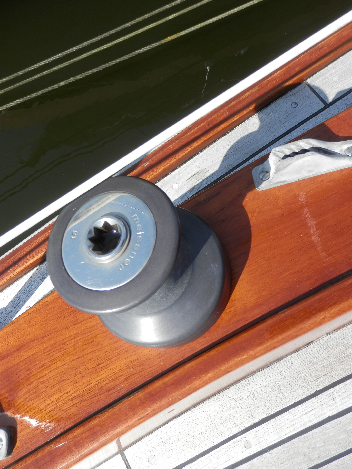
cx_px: 176
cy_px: 234
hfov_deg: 54.9
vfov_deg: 69.4
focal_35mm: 25
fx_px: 339
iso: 80
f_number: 3
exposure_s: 1/800
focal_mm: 4.5
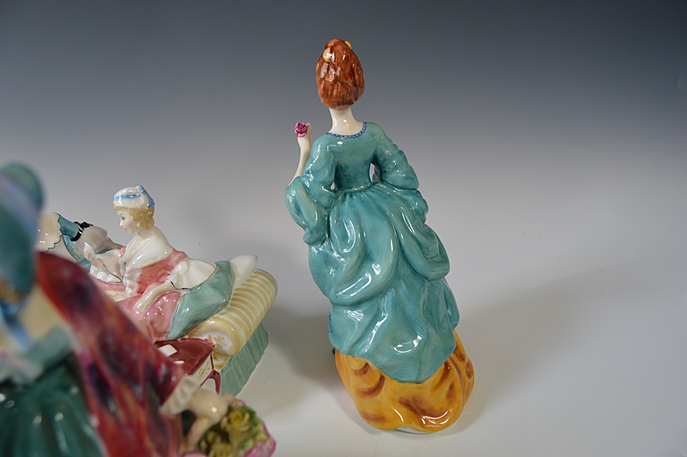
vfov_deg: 47.9
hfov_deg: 67.4
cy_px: 228
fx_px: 515
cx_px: 344
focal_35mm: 27
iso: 400
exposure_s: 1/100
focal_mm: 18
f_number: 5
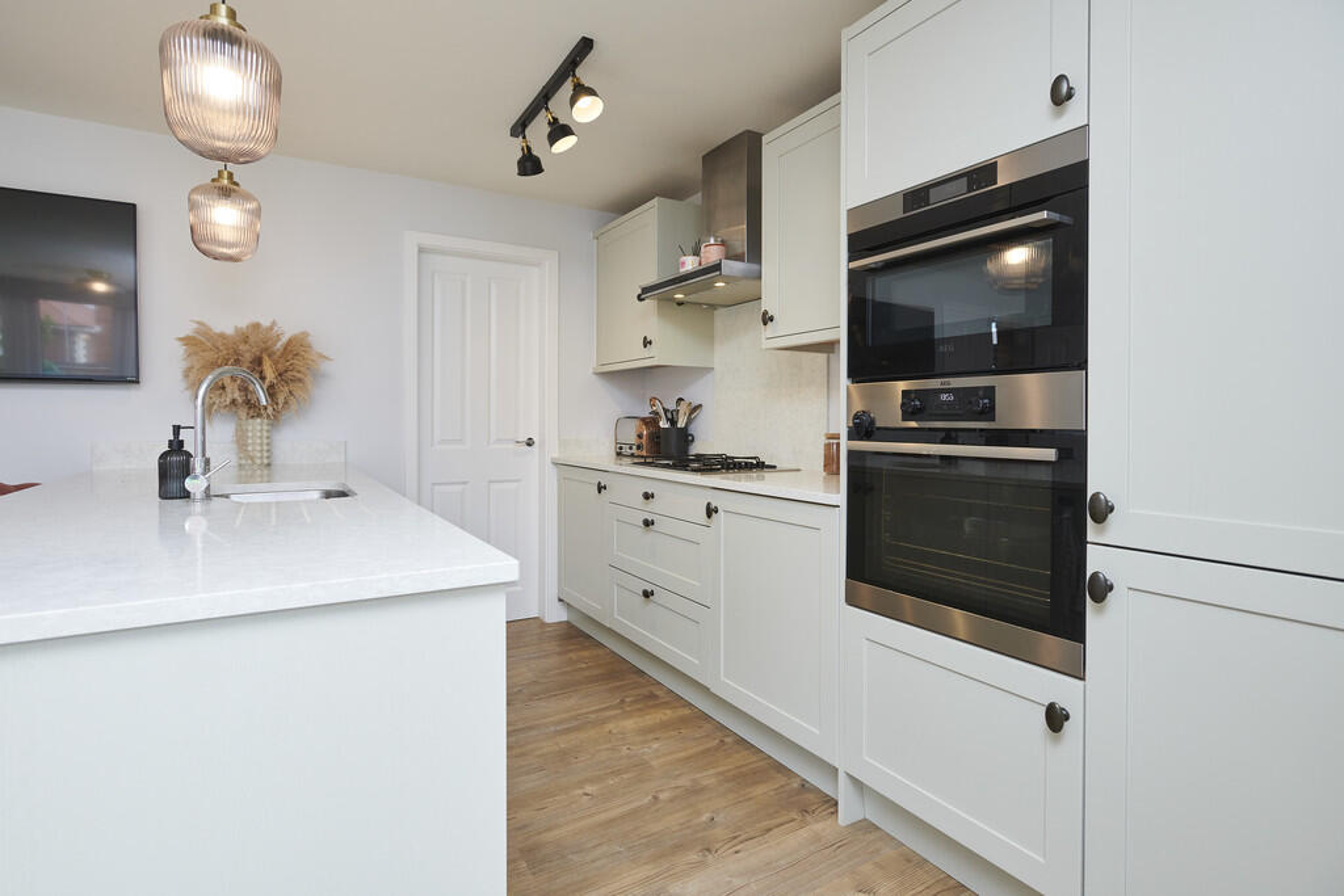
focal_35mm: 17
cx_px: 672
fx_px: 635
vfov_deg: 70.5
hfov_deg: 93.3
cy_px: 448
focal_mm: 17
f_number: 8
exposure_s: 1/60
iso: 640
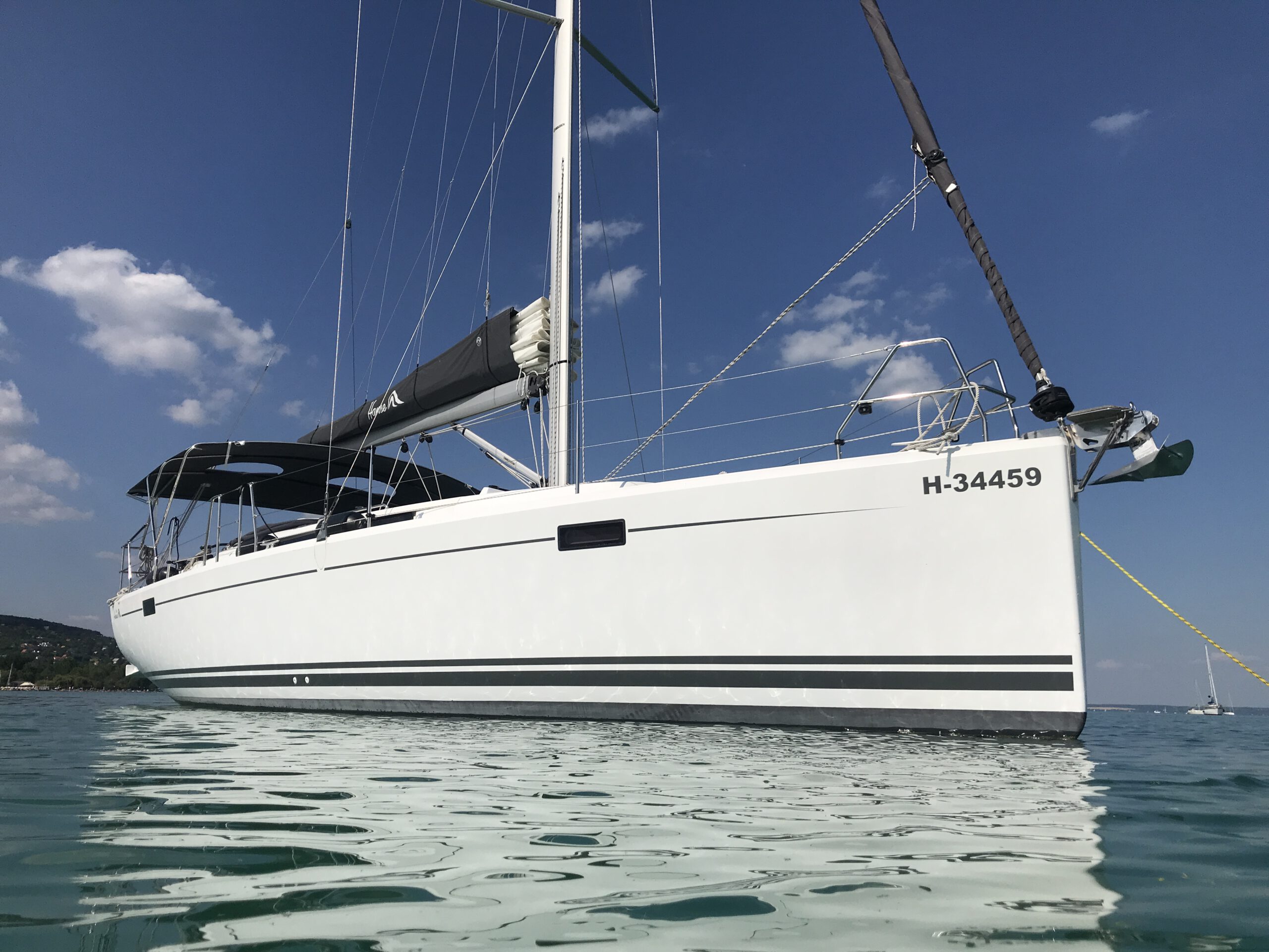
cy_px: 476
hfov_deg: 63.4
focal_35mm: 28
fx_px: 1026
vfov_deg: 49.7
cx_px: 634
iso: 20
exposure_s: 1/8000
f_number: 1.8
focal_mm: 3.99
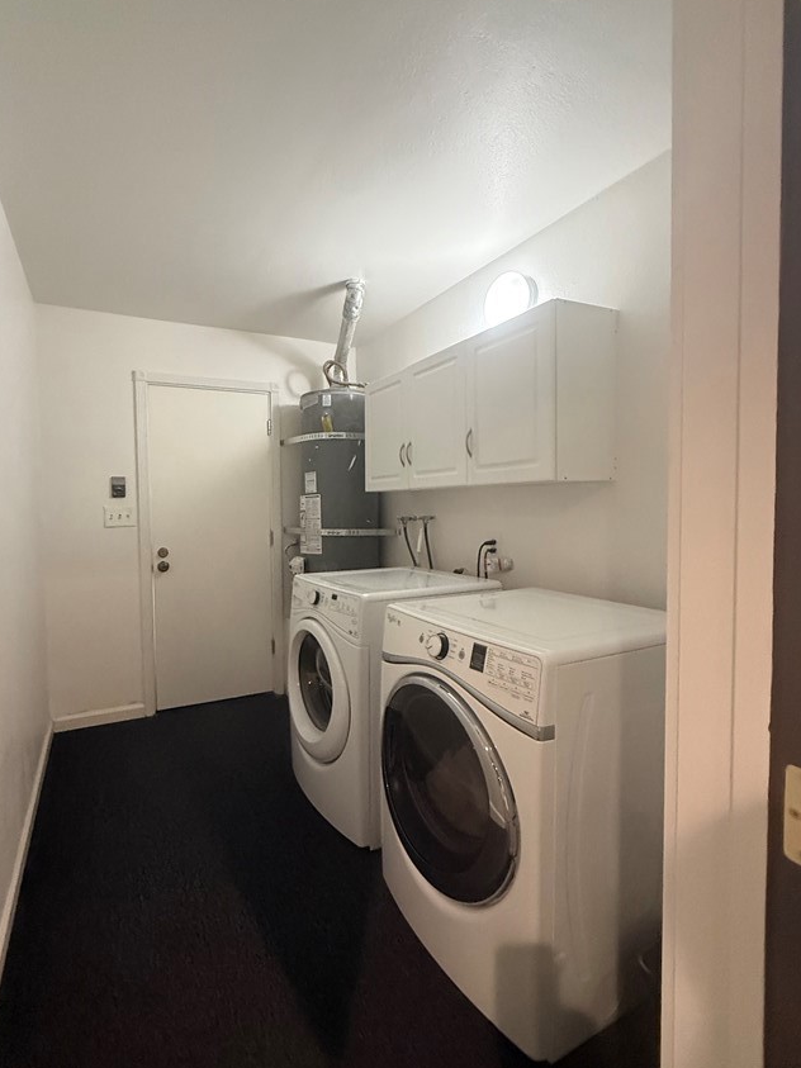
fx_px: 525
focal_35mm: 17
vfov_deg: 91.0
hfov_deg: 74.2
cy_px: 528
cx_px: 336
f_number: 2.2
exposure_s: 1/60
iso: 640
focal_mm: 2.22
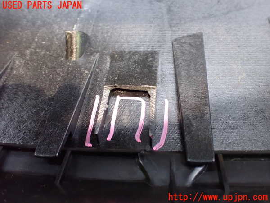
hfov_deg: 60.0
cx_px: 135
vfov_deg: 46.8
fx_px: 234
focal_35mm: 30
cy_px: 102
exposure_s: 1/30
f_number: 2.3
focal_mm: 5.4
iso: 1250
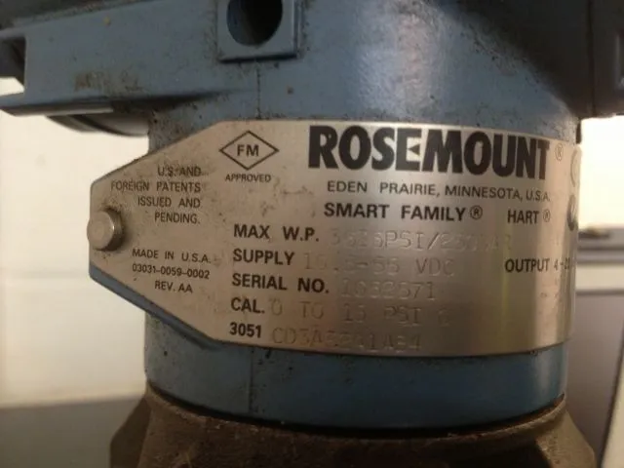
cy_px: 234
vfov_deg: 40.7
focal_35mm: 35
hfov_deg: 52.6
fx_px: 631
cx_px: 312
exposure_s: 1/20
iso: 200
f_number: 2.4
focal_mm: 4.28
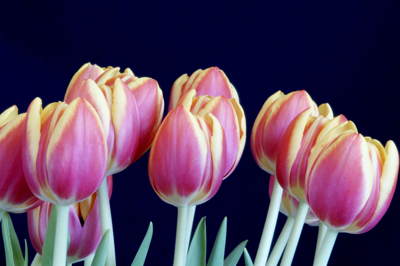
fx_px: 1993
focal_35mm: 180
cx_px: 185
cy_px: 123
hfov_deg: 11.5
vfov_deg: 7.6
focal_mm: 105
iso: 200
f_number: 45
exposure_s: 6
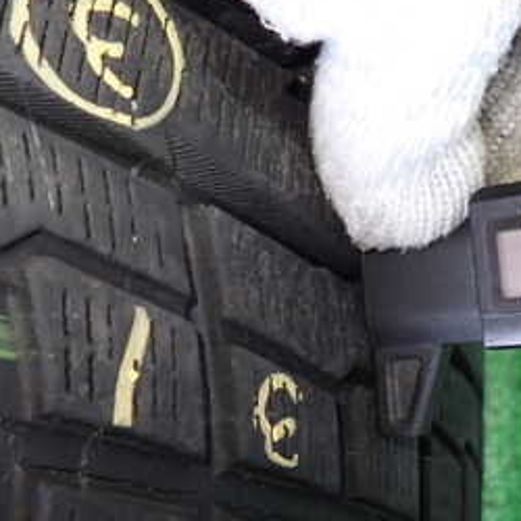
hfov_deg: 32.2
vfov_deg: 32.1
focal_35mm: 53
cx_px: 240
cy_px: 206
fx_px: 902
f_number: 2
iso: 200
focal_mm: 4.5
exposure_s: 1/40
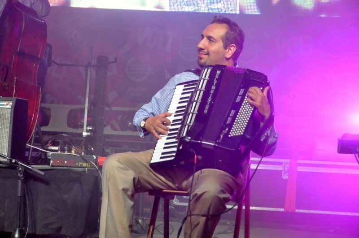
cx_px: 180
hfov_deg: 19.5
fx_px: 1046
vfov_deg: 13.0
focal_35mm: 105
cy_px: 119
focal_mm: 70
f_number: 5.3
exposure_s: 1/80
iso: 3200
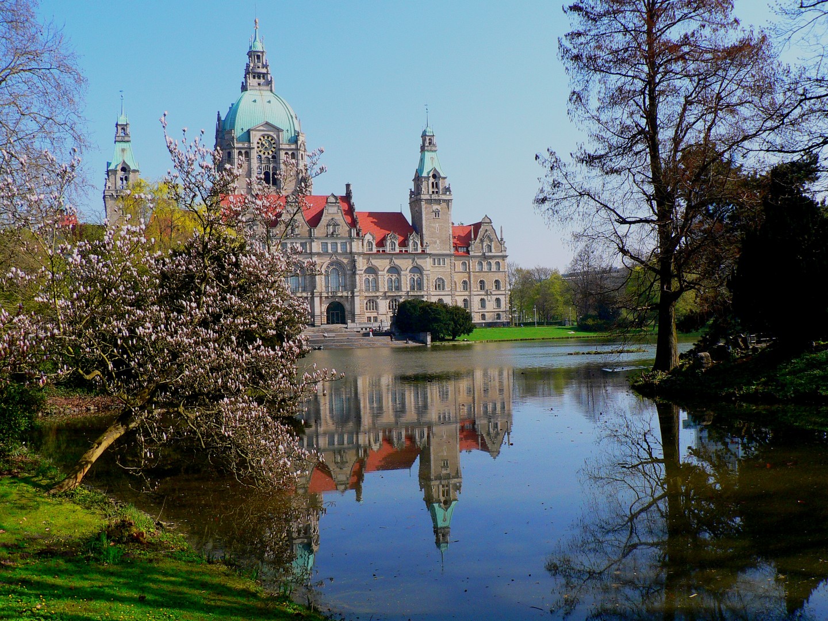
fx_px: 861
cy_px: 310
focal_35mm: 36
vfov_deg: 39.7
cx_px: 414
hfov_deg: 51.4
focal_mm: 6
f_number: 5
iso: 100
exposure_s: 1/400
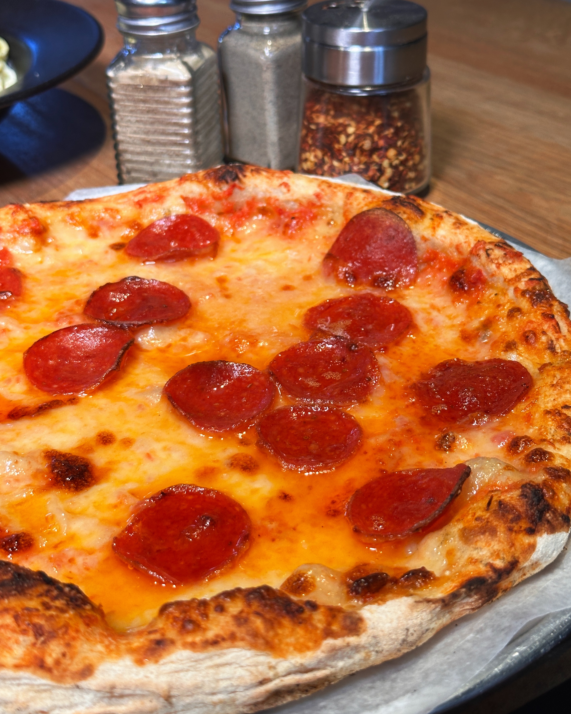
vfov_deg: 36.6
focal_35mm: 51
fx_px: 1077
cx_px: 285
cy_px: 335
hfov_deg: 29.7
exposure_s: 1/60
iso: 160
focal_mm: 6.86
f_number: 1.78
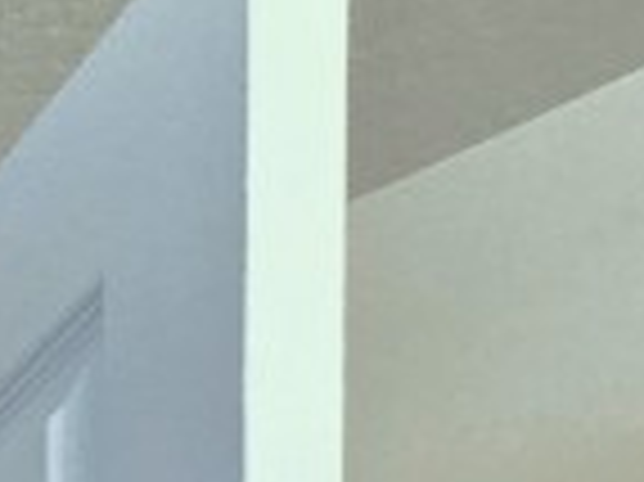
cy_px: 1496
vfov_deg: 10.5
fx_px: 1729
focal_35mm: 93
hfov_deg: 9.8
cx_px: -1563
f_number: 2.2
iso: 200
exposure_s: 1/60
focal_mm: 2.2
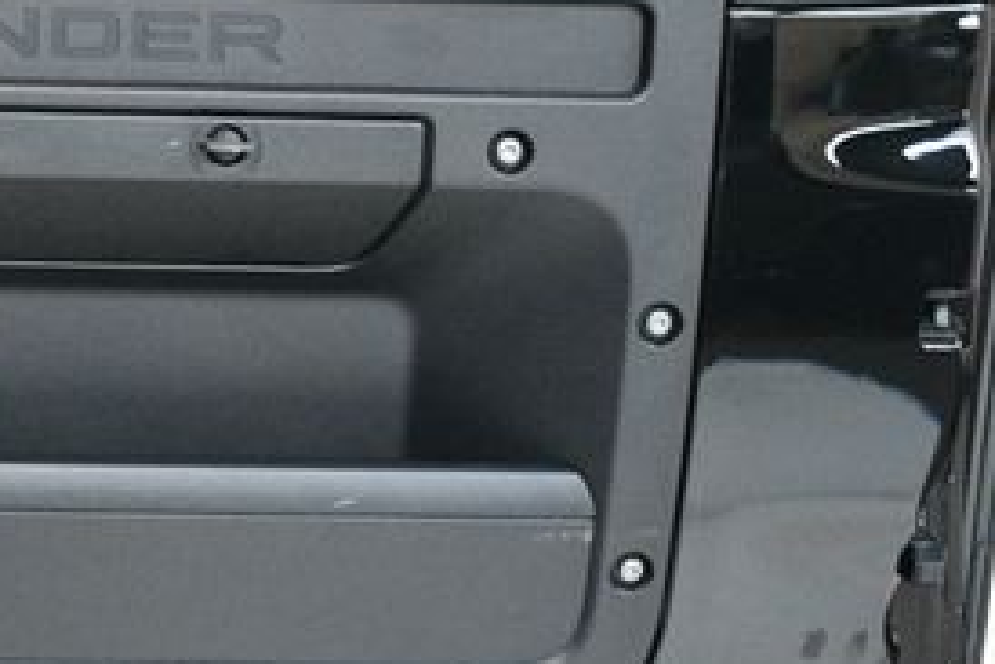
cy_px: 269
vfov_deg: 15.0
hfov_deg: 21.0
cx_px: -160
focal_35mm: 91
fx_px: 2516
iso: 3200
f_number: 3.8
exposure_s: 1/60
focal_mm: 26
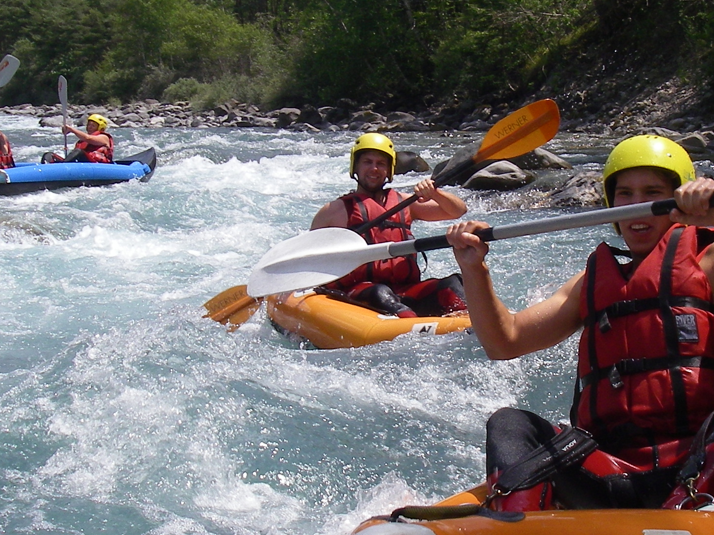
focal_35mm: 80
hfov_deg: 24.4
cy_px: 272
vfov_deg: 18.4
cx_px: 402
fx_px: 1650
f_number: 6.6
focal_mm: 6.3
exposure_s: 1/320
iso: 64
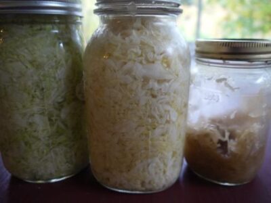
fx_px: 219
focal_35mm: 28
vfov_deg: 49.7
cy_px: 102
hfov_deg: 63.4
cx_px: 136
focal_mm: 14
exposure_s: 1/40
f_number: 3.5
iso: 800
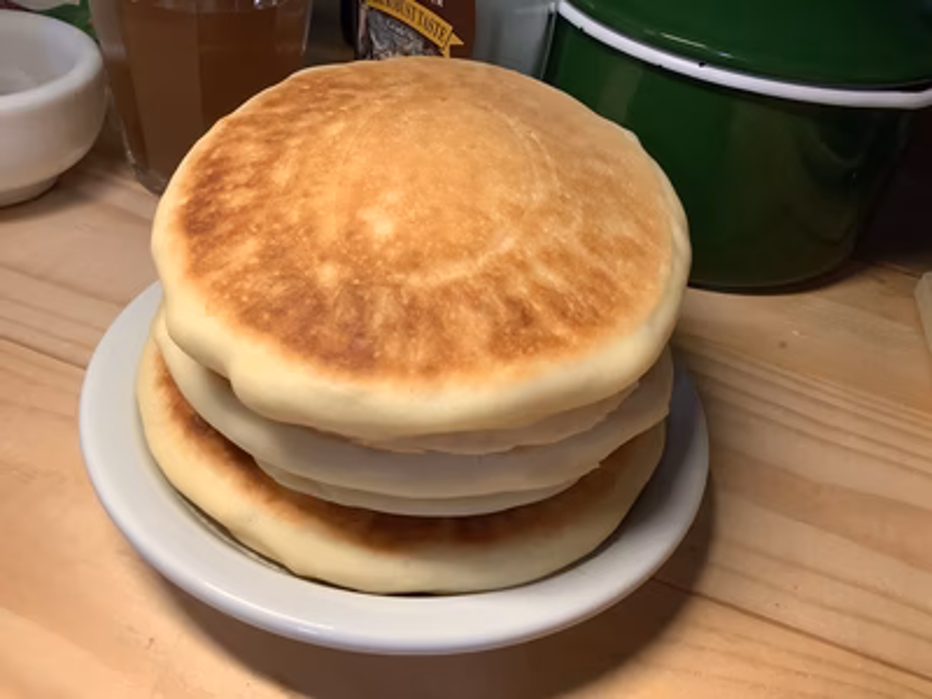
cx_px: 466
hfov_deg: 58.4
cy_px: 350
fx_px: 835
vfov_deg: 45.4
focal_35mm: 31
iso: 160
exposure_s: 1/60
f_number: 2.4
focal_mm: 3.3
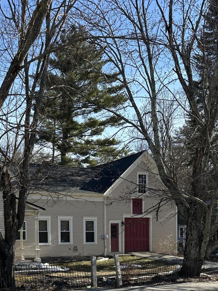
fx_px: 370
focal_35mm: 44
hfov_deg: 31.4
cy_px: 248
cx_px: 23
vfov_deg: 40.5
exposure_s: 1/1988
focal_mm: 6.86
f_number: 1.78
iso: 80
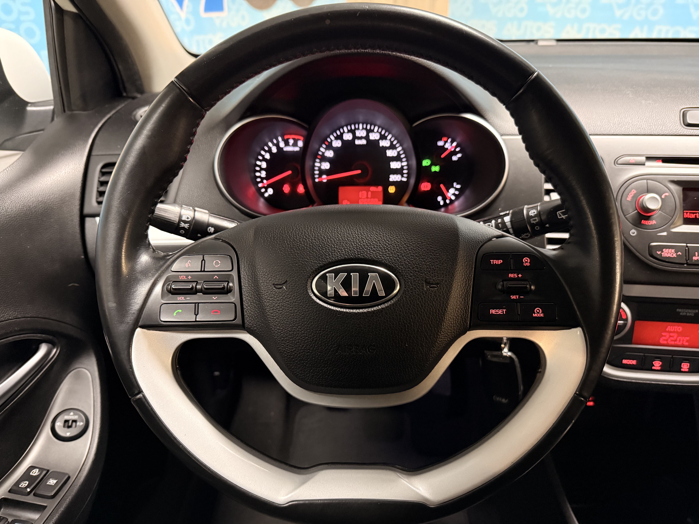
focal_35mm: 24
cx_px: 350
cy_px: 262
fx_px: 485
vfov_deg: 56.8
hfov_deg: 71.6
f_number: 1.78
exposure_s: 1/33
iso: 1000
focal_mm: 6.76
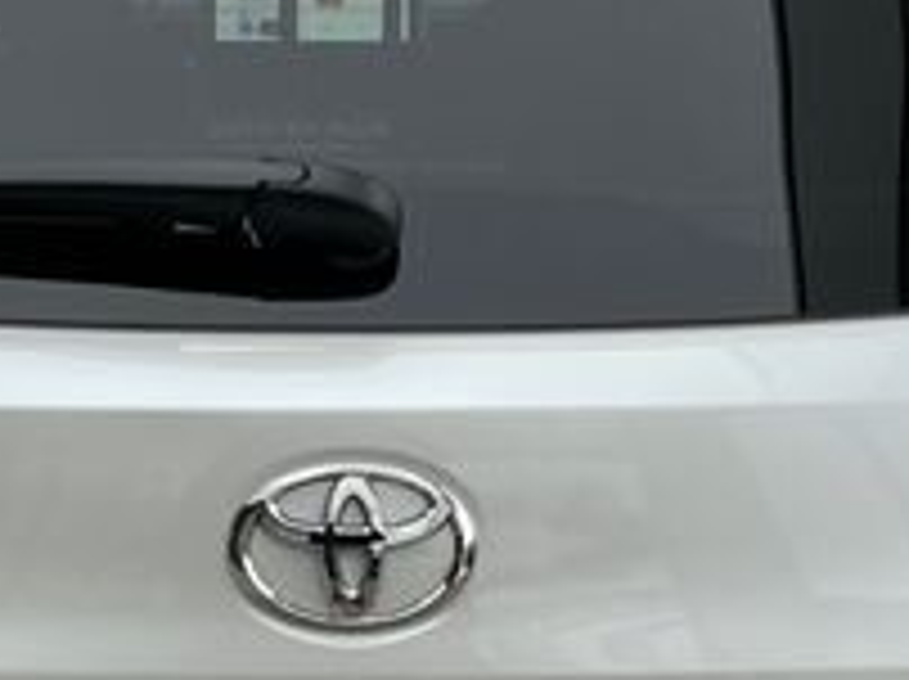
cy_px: 716
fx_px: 3462
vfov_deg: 11.1
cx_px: 396
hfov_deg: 15.0
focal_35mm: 132
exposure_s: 1/250
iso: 40
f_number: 1.6
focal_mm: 5.1
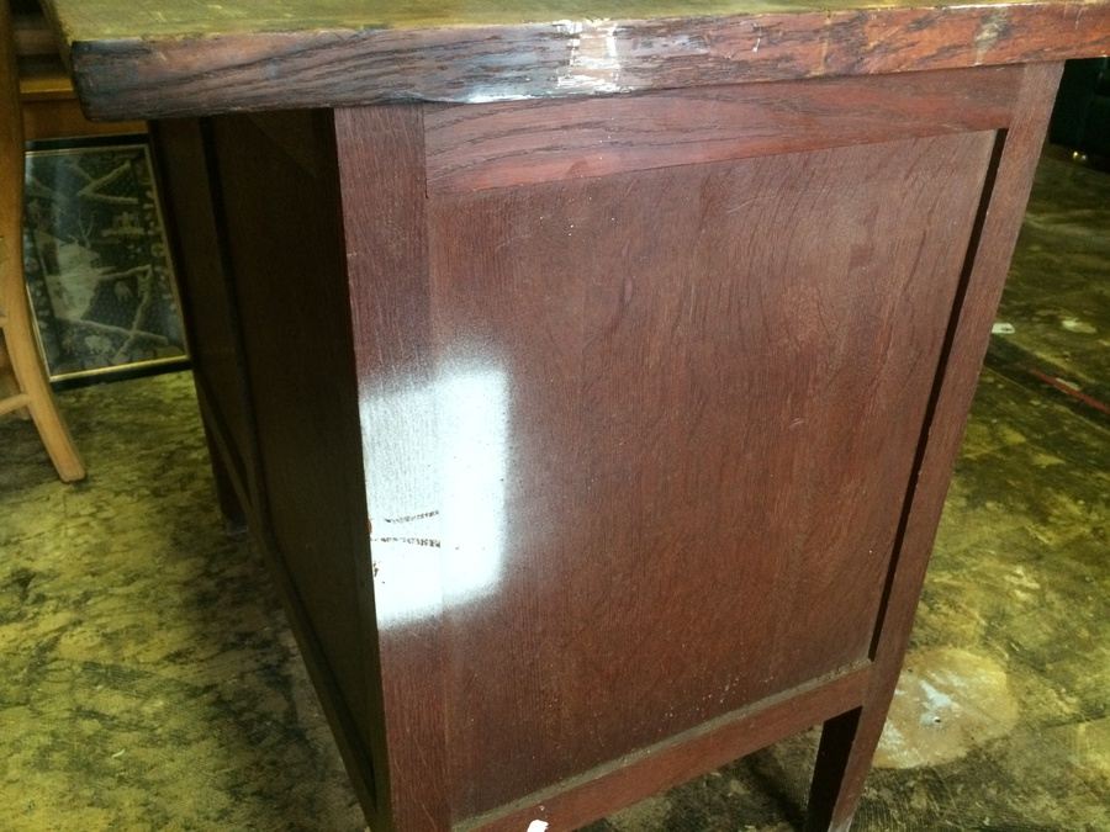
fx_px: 962
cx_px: 555
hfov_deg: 60.0
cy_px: 416
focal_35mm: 30
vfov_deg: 46.8
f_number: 2.2
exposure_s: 1/30
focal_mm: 4.12
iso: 320
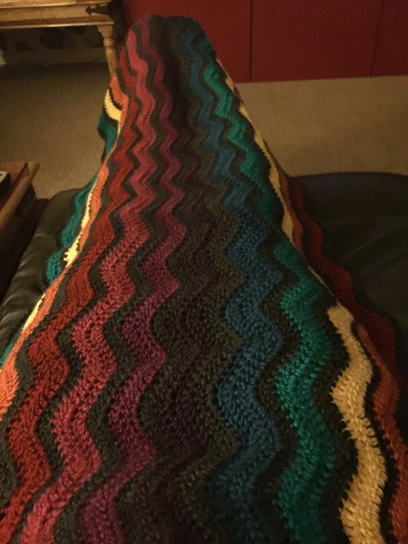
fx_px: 456
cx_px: 204
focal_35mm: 29
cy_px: 272
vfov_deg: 61.7
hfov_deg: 48.2
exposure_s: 1/4
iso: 400
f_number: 2.2
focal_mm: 4.15
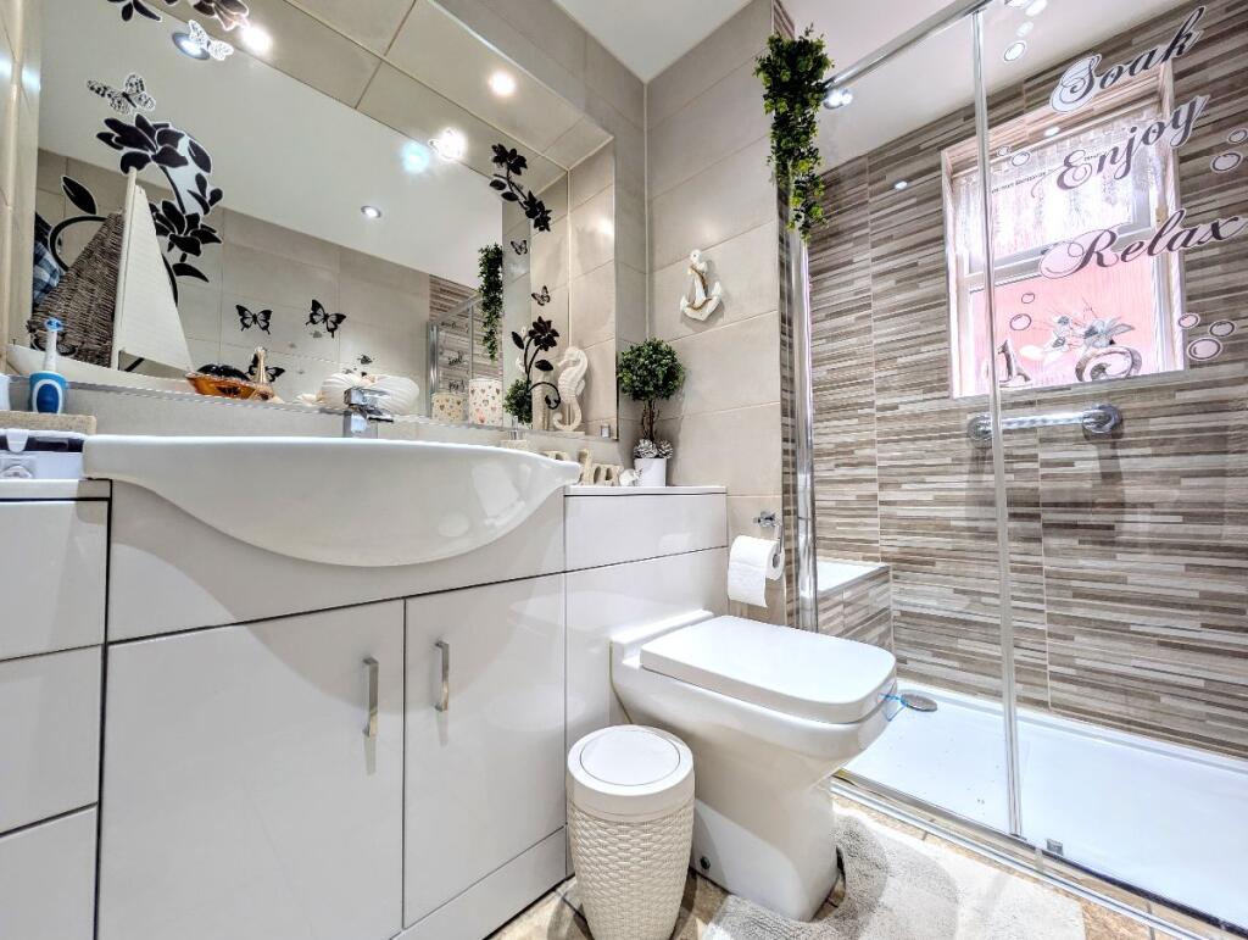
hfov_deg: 110.5
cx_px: 624
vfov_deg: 94.6
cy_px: 470
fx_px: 433
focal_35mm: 12
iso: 60
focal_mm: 2.02
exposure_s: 1/100
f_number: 1.7
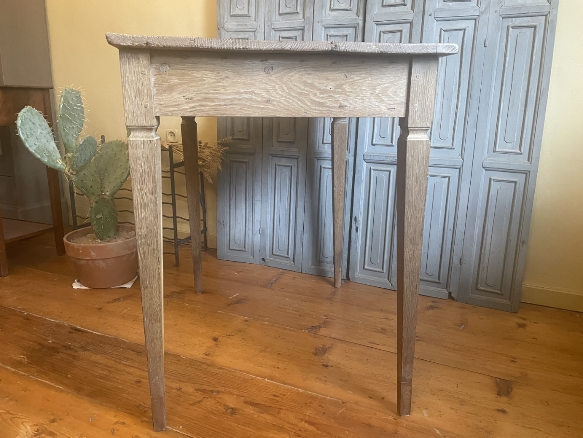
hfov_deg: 67.3
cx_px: 292
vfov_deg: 53.1
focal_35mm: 26
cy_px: 219
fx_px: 438
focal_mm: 4.2
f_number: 1.6
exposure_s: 1/50
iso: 500
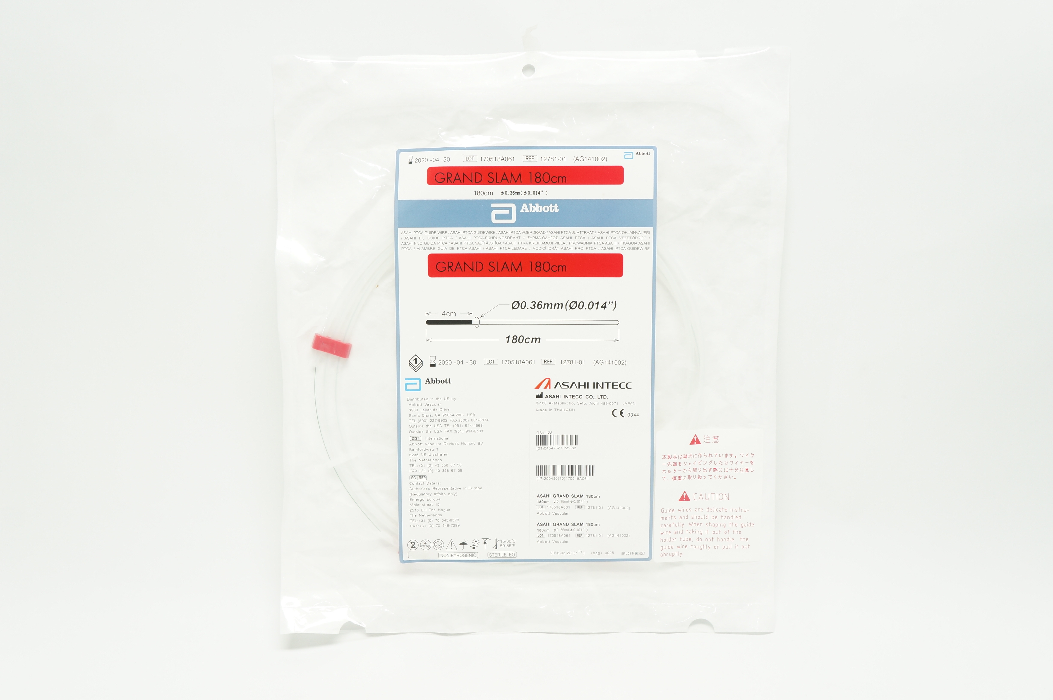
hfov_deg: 48.0
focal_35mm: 40
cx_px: 526
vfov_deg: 32.9
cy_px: 350
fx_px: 1183
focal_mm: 27
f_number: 6.3
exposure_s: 1/40
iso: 400
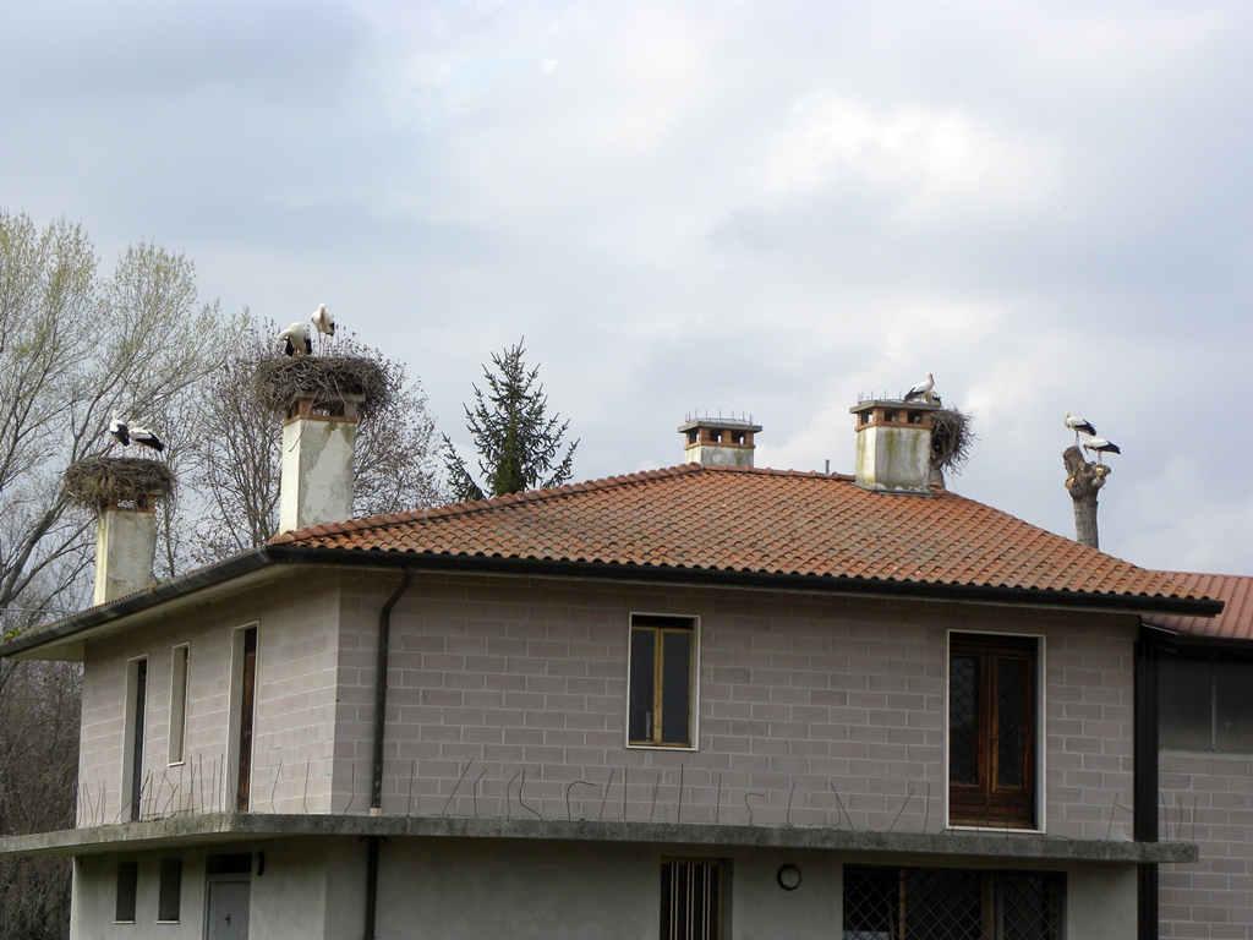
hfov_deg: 18.7
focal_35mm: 105
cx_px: 626
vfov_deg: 14.1
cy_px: 470
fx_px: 3801
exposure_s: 1/432
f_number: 4
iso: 64
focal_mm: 18.8
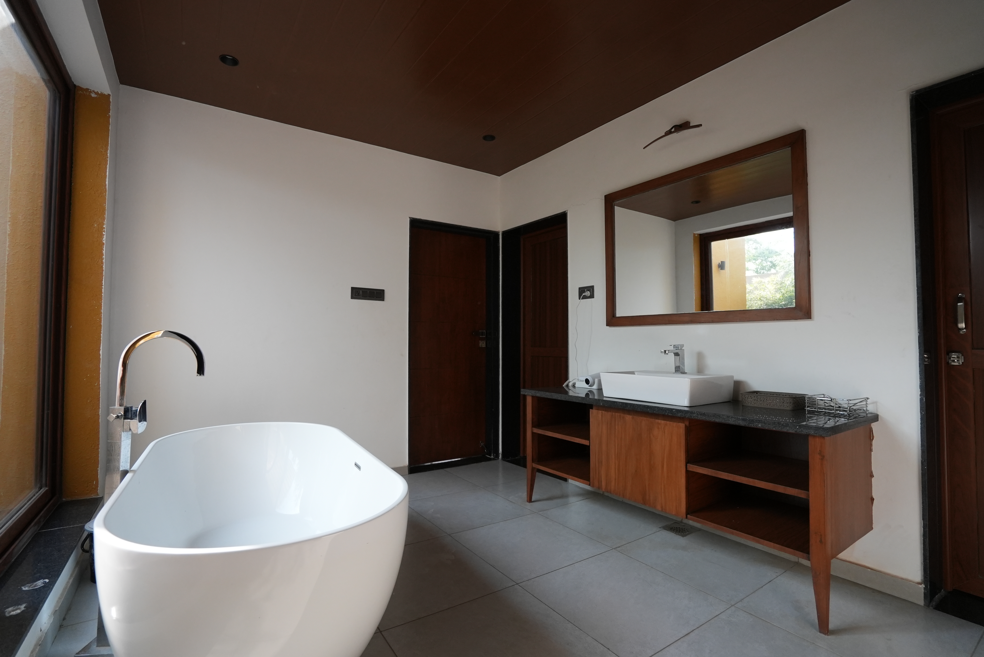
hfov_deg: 96.7
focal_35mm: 16
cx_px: 492
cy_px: 328
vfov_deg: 73.8
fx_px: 438
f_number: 4
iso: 2500
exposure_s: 1/1250
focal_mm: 16
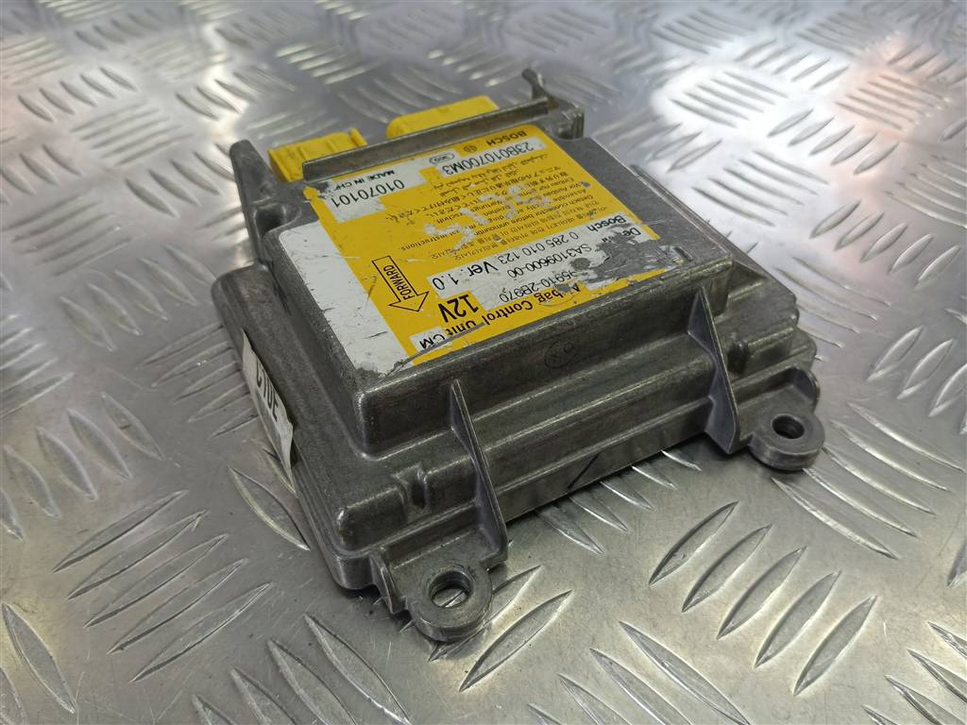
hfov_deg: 65.3
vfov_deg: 51.4
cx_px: 484
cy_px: 362
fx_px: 754
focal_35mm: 27
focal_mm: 4.11
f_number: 1.6
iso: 114
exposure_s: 1/100
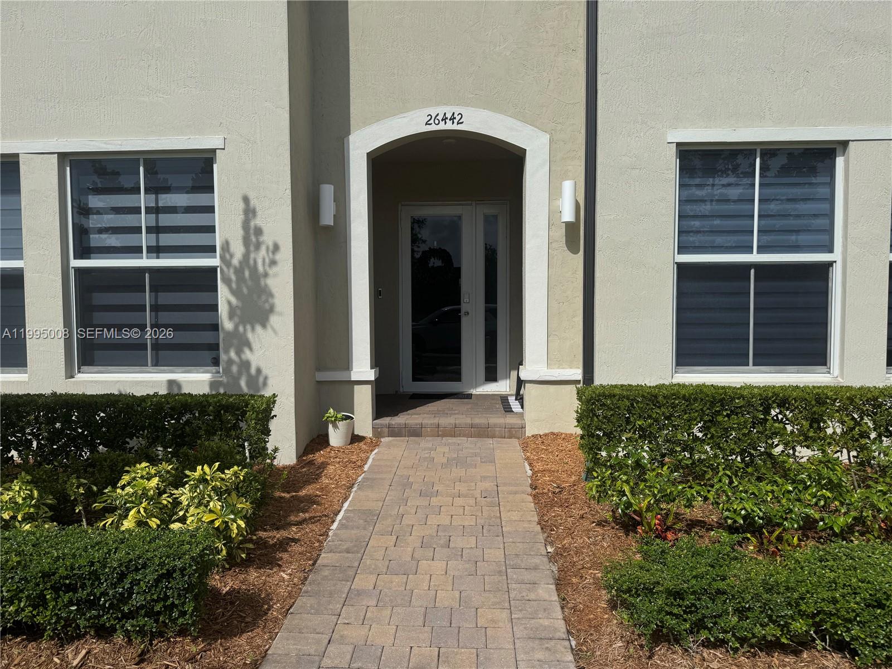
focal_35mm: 24
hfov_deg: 71.6
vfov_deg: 56.8
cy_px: 334
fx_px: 618
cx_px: 446
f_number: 1.78
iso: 80
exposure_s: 1/12346
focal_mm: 6.76
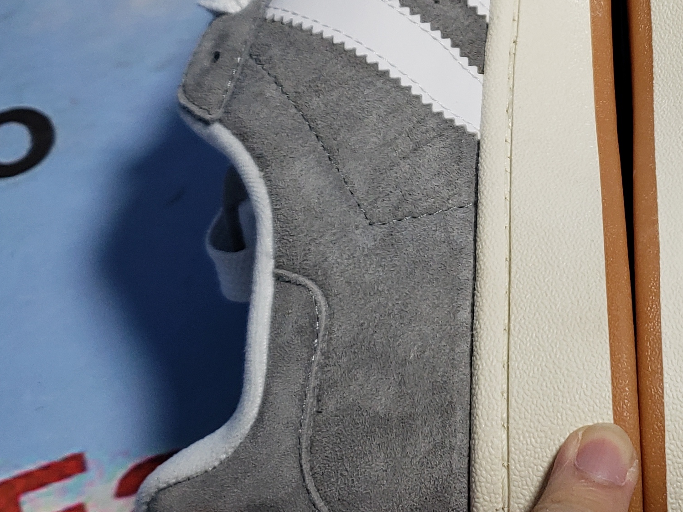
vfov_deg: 20.7
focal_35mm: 70
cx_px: 586
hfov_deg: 27.0
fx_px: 1381
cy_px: 83
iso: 50
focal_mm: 4.3
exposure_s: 1/583
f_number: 1.5
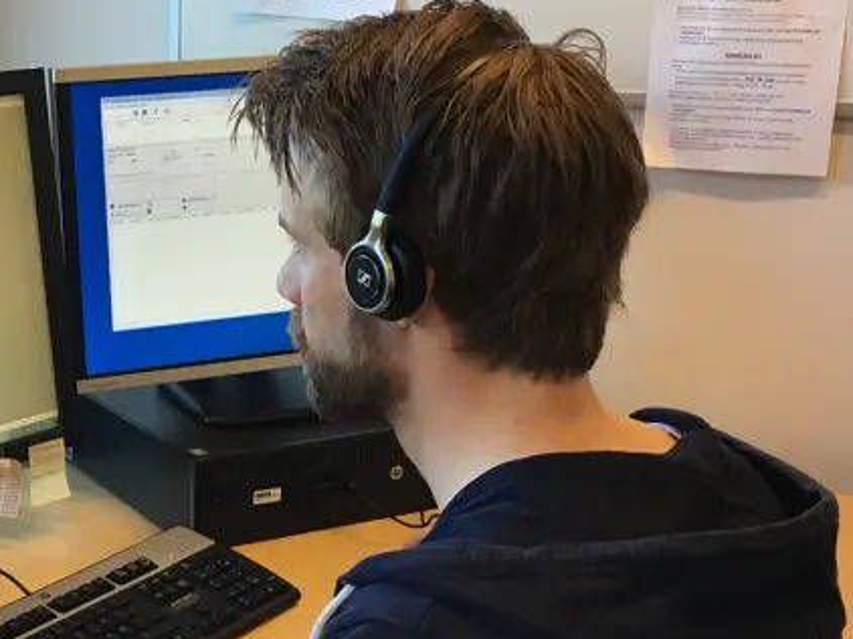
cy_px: 504
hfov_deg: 33.1
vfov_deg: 26.1
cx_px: 81
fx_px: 1355
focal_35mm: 55
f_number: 2.2
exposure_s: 1/33
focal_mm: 4.15
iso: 40
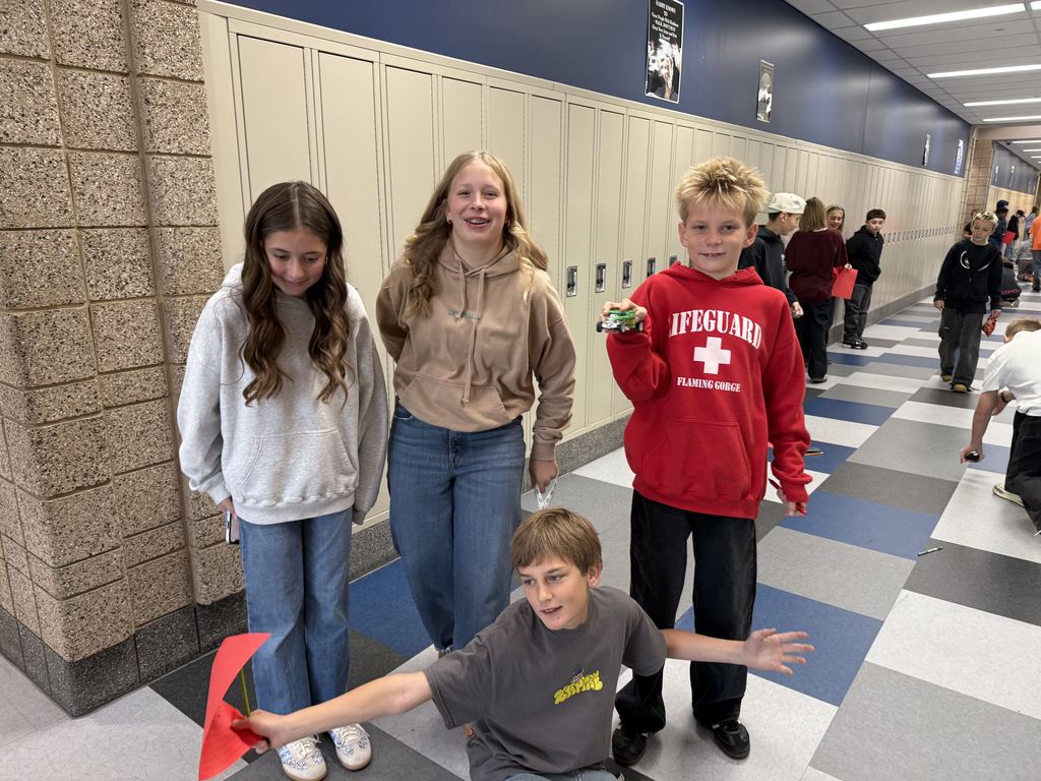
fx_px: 722
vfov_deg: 56.8
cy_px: 390
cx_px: 520
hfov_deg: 71.6
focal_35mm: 24
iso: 160
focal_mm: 6.76
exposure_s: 1/60
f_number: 1.78
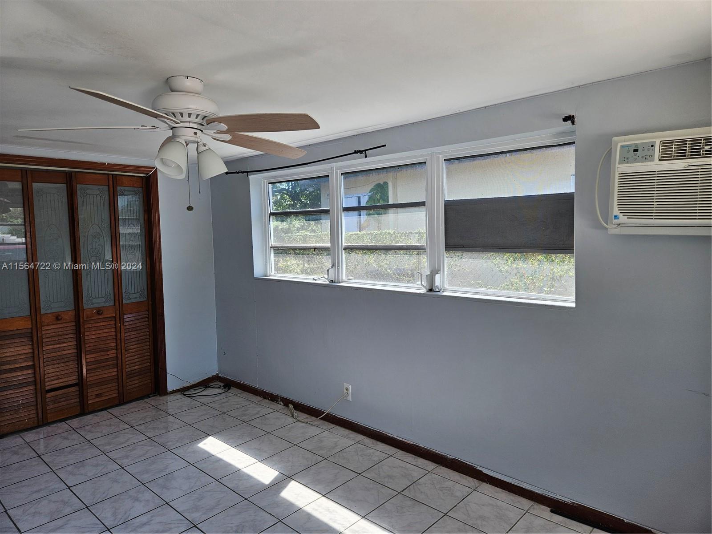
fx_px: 473
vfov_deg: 58.9
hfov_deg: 73.9
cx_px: 356
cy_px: 267
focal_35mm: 23
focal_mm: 5.4
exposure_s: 1/120
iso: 32
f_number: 1.8
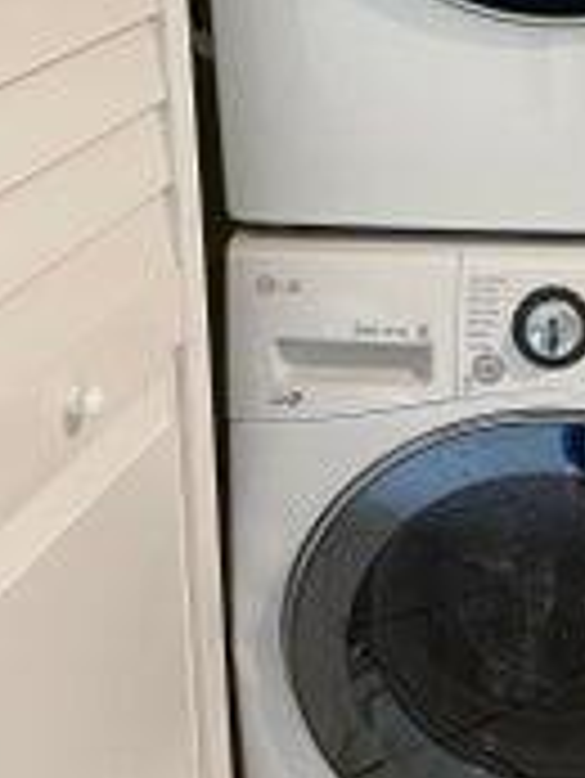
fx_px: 1620
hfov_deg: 19.8
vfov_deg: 26.7
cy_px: 207
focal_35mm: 72
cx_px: 590
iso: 125
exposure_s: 1/60
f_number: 1.8
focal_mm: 4.25
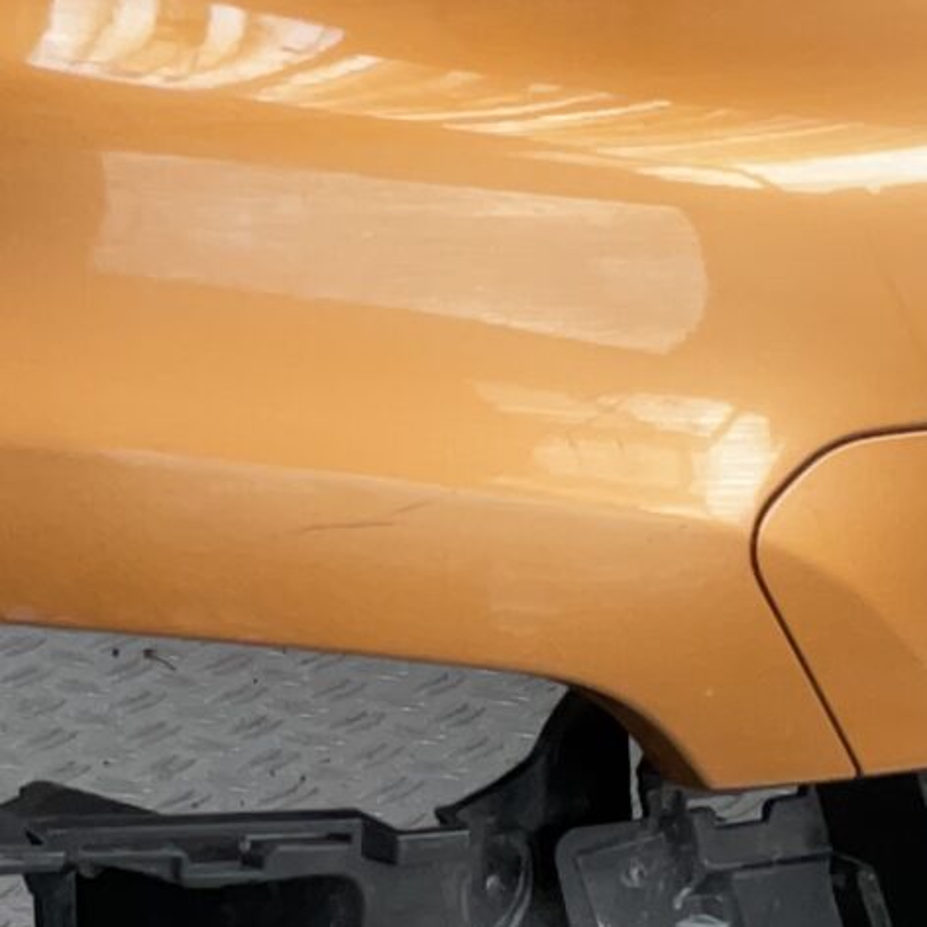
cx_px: 346
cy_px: 654
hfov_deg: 12.6
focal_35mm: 139
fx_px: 4211
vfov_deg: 12.5
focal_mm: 3
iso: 64
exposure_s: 1/50
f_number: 1.8
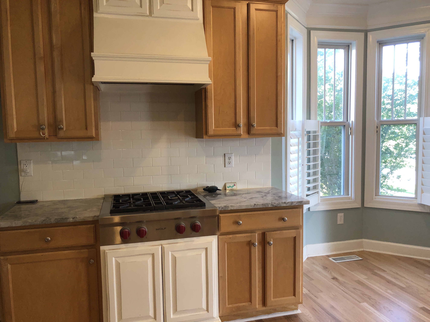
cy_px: 161
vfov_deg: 49.7
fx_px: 348
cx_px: 215
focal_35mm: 28
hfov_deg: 63.4
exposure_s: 1/120
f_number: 1.8
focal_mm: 3.99
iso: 125
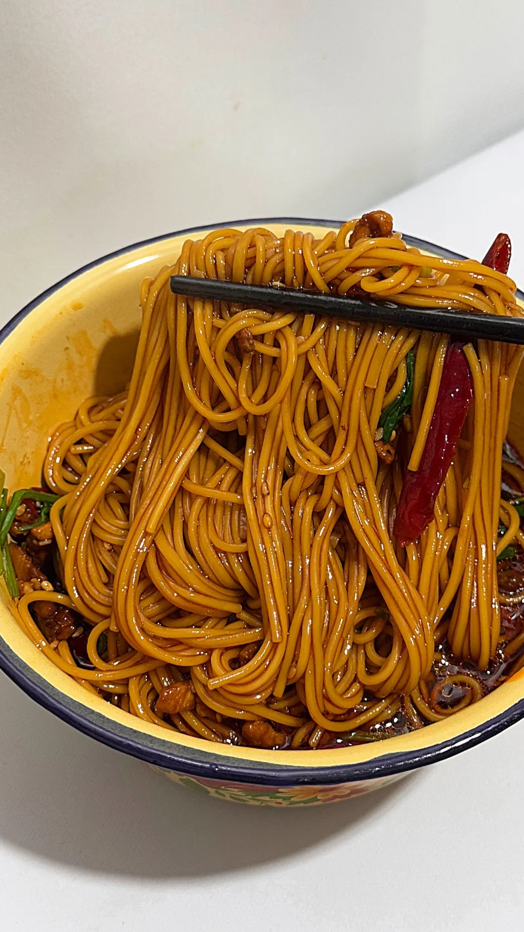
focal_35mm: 53
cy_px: 472
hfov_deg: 22.6
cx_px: 296
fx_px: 1310
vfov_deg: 39.2
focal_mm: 6.76
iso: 125
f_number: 1.78
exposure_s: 1/50
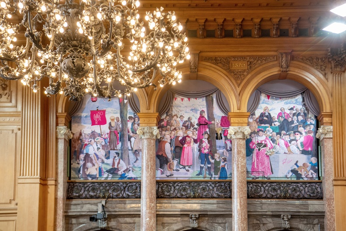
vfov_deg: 22.6
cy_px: 116
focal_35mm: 60
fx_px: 577
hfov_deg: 33.4
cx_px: 173
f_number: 5.6
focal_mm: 60
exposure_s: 1/80
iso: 1250
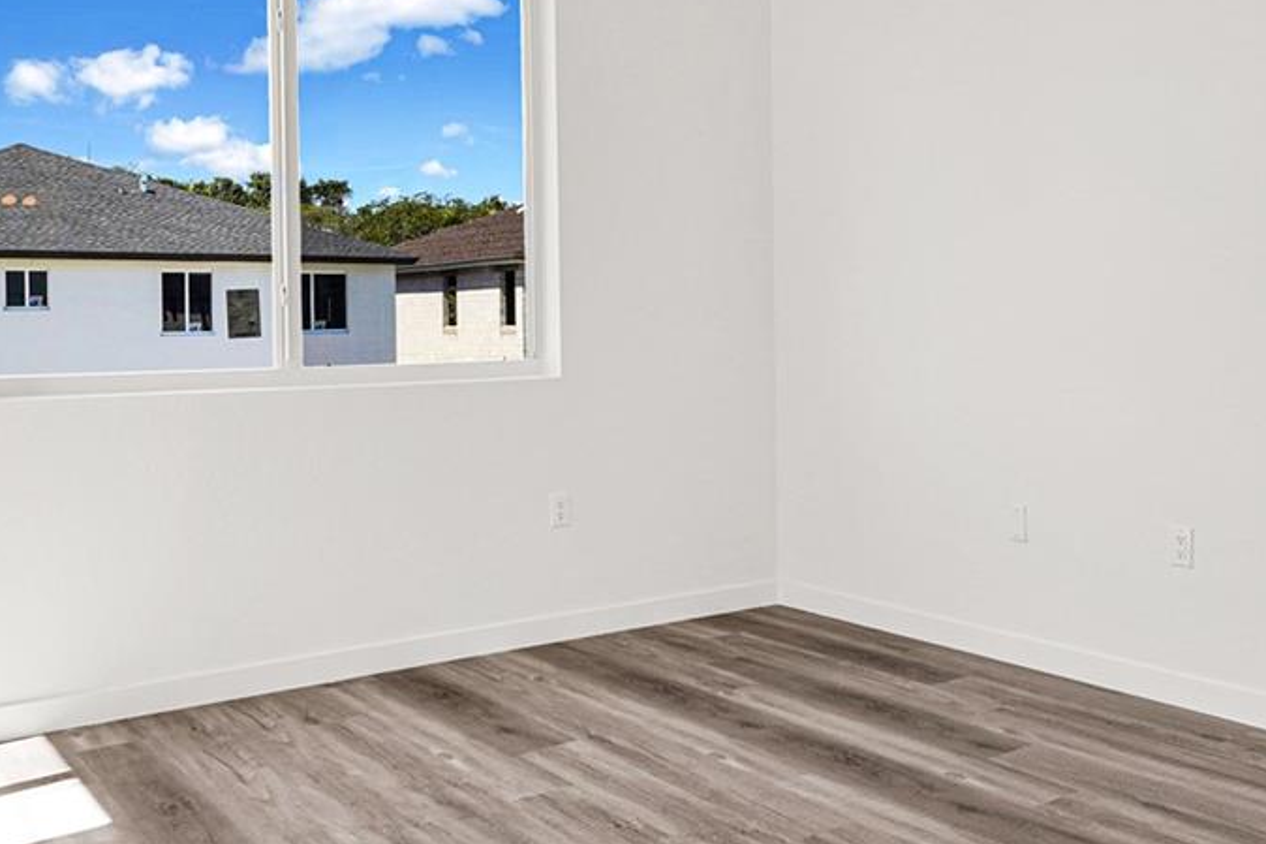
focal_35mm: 38
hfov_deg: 50.5
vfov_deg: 34.8
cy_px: 316
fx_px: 1336
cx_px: 744
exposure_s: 1/50
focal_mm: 16
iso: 100
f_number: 8
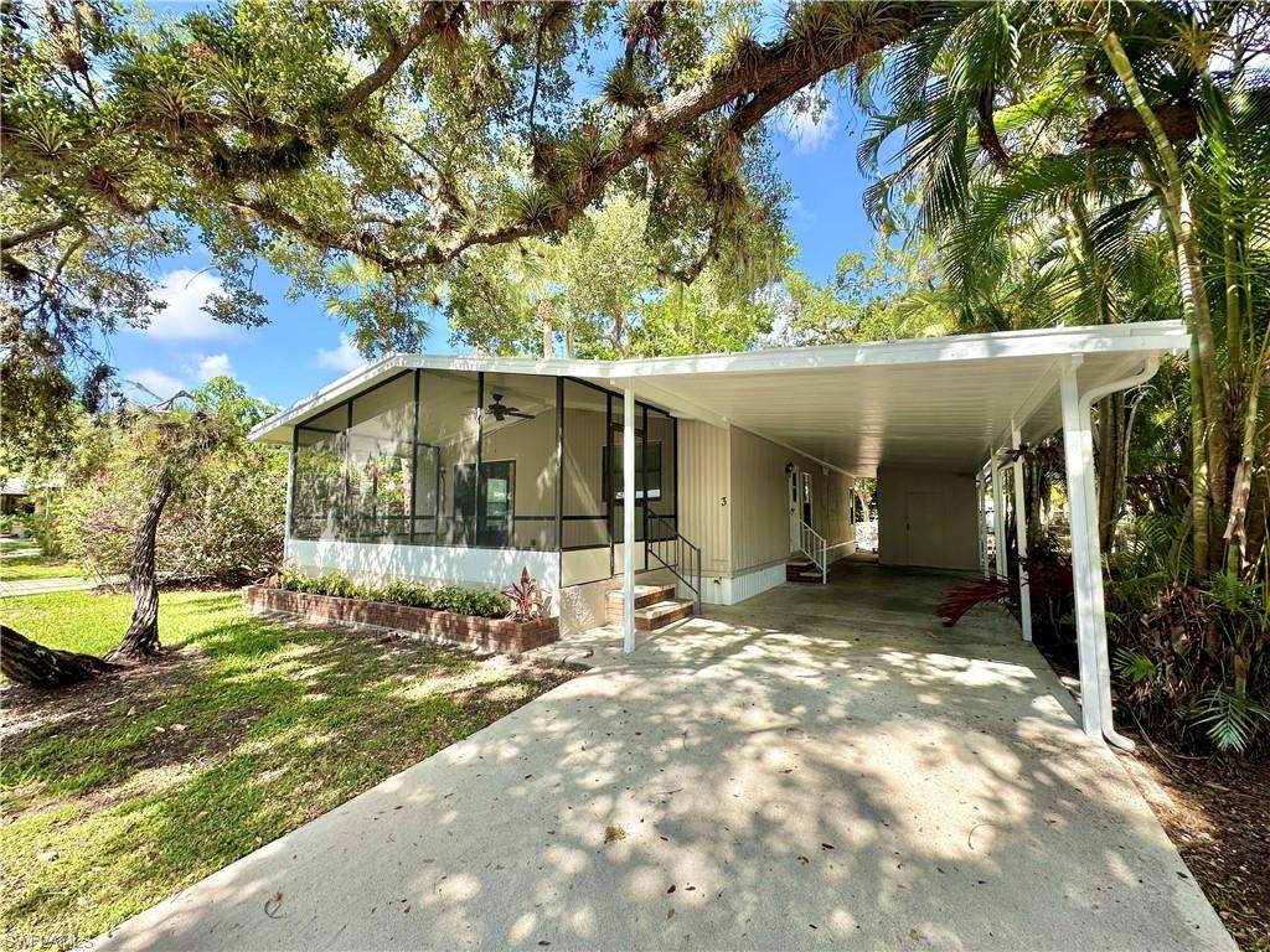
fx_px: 514
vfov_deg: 85.7
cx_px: 635
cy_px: 476
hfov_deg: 102.1
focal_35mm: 14
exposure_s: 1/456
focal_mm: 2.22
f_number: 2.2
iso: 40
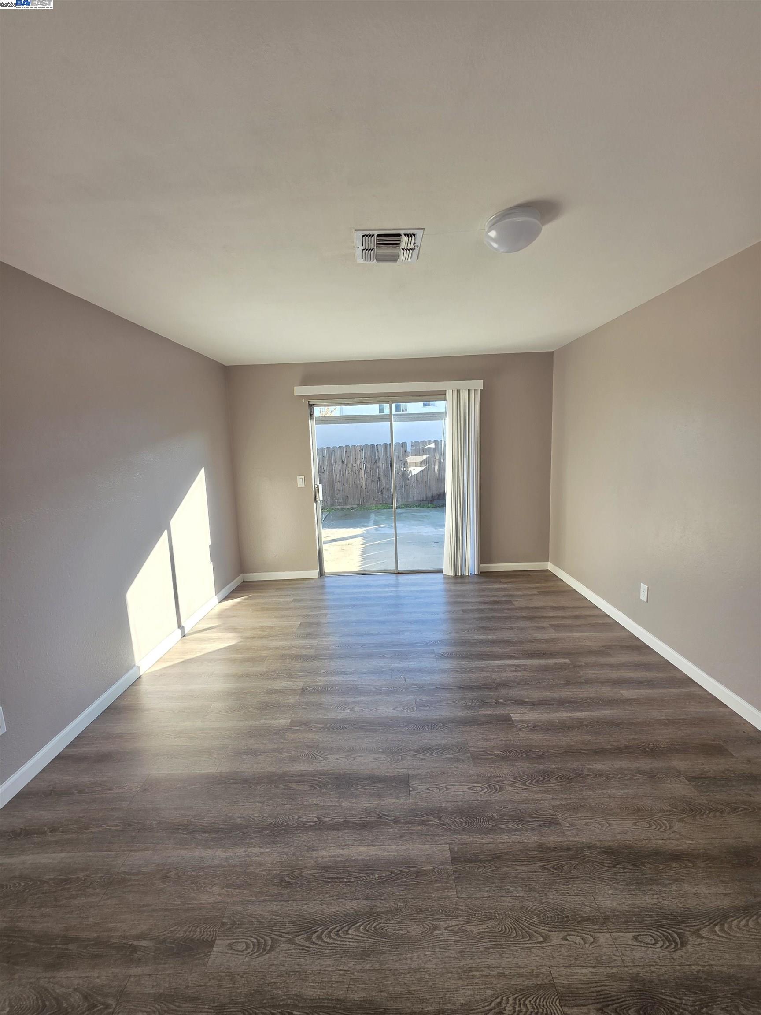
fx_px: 381
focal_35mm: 13
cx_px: 380
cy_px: 508
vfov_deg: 106.2
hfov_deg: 89.9
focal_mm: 2.2
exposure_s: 1/120
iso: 32
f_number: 1.9
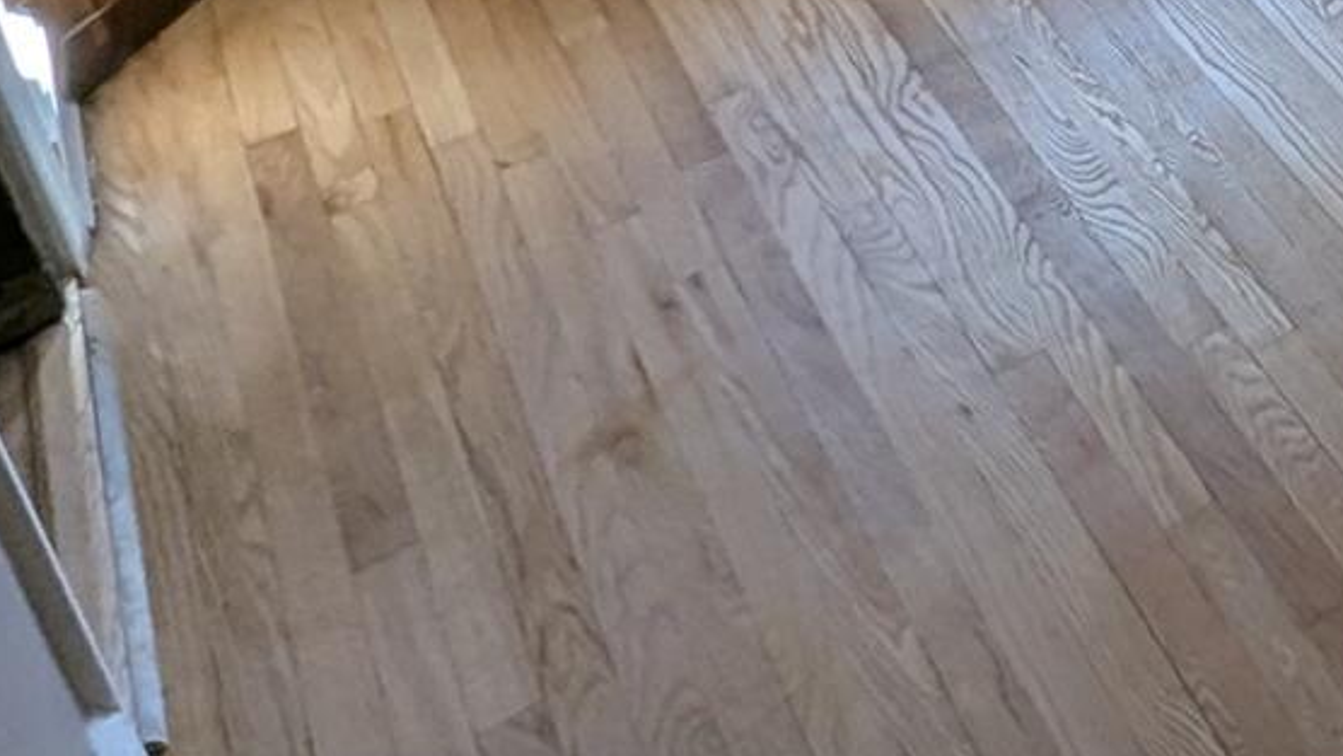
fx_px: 1852
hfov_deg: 29.9
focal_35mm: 52
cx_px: 1833
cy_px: -611
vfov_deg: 18.2
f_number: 2.2
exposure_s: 1/226
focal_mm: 1.95
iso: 46
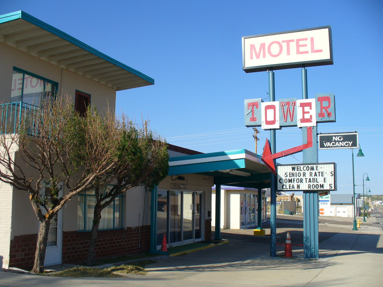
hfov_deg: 50.1
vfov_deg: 38.7
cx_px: 192
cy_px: 144
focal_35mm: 37
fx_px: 409
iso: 80
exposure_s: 1/400
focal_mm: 6.1
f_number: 5.6
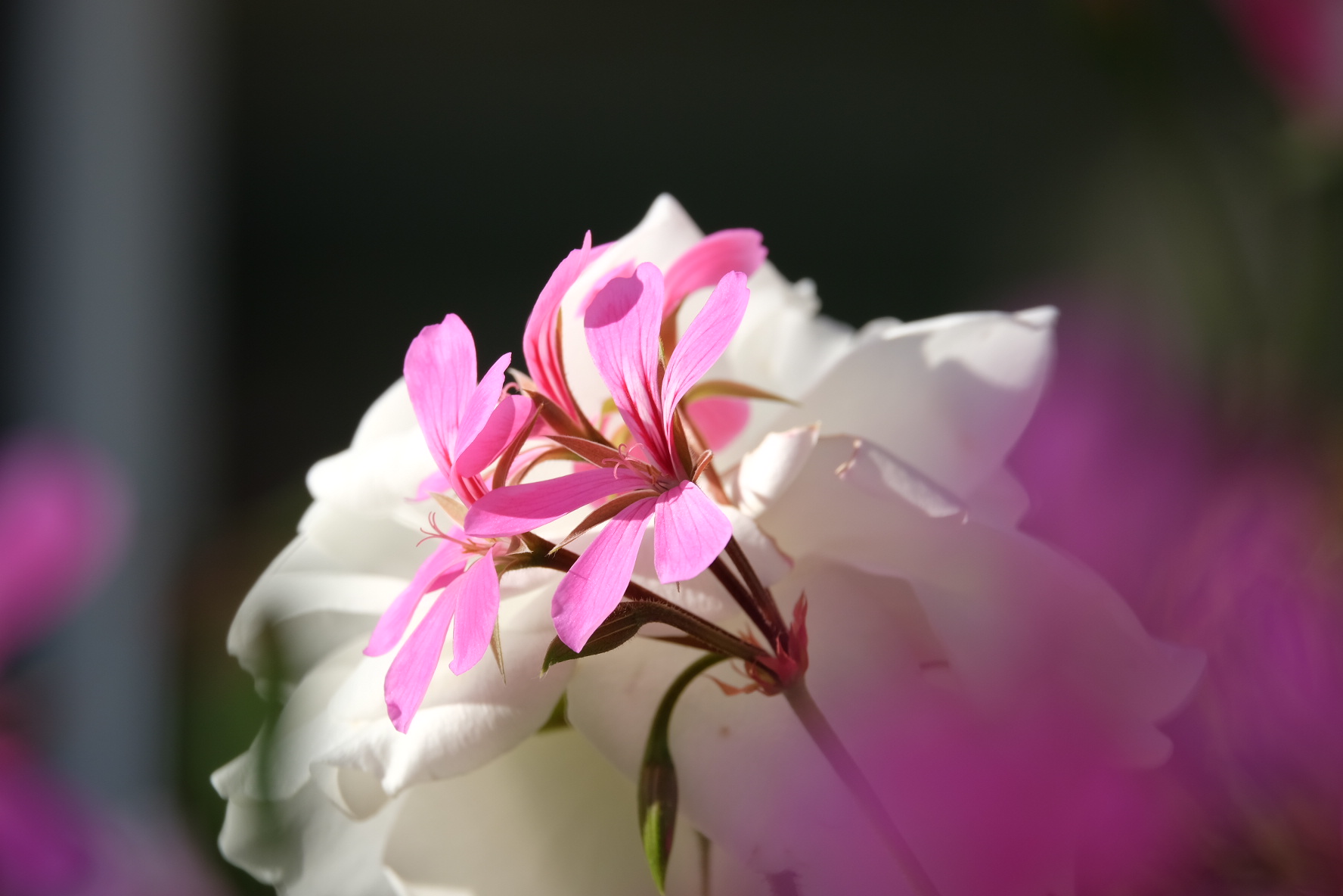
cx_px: 672
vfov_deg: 4.6
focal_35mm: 300
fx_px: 11191
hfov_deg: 6.9
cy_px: 448
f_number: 9
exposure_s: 1/250
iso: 250
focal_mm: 200
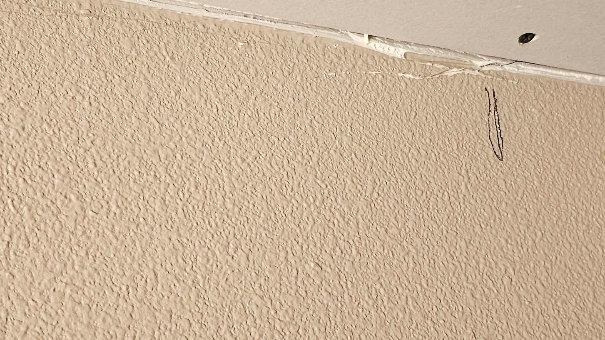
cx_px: 322
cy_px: 220
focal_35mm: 69
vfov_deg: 17.4
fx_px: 1107
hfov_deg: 30.6
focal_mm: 6.3
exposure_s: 1/359
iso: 250
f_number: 1.7
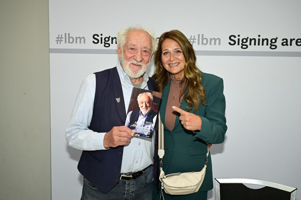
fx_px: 280
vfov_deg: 39.4
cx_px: 150
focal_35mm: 34
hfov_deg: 56.5
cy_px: 100
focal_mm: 33.5
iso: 2000
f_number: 5.6
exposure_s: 1/200
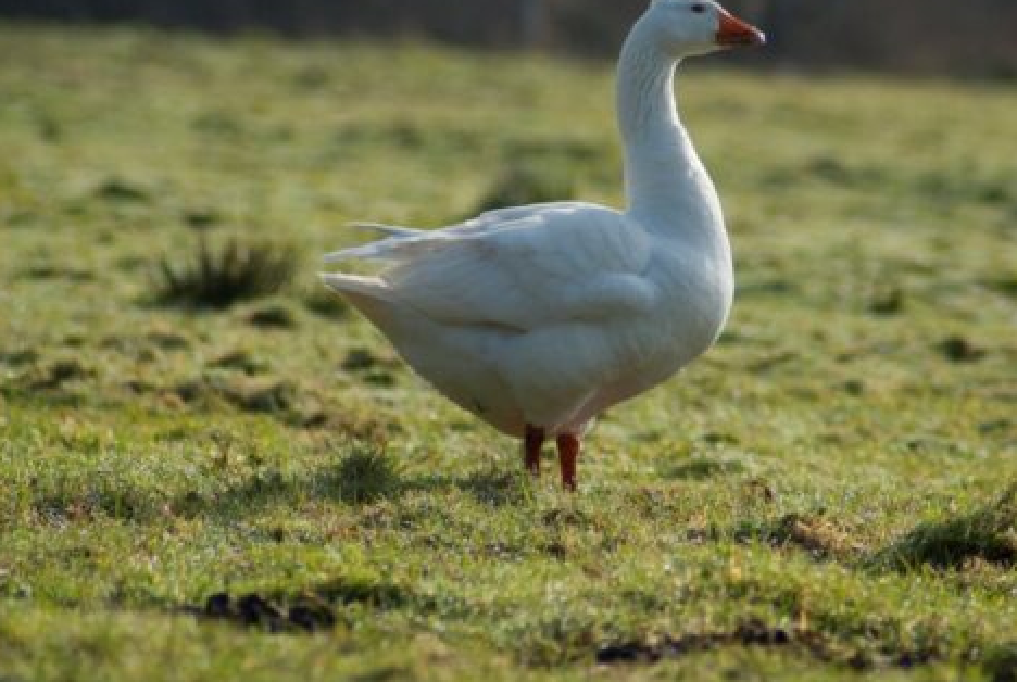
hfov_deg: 3.6
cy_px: 269
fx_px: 16331
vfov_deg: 2.4
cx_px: 628
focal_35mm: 577
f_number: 7.1
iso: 100
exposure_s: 1/800
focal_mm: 300
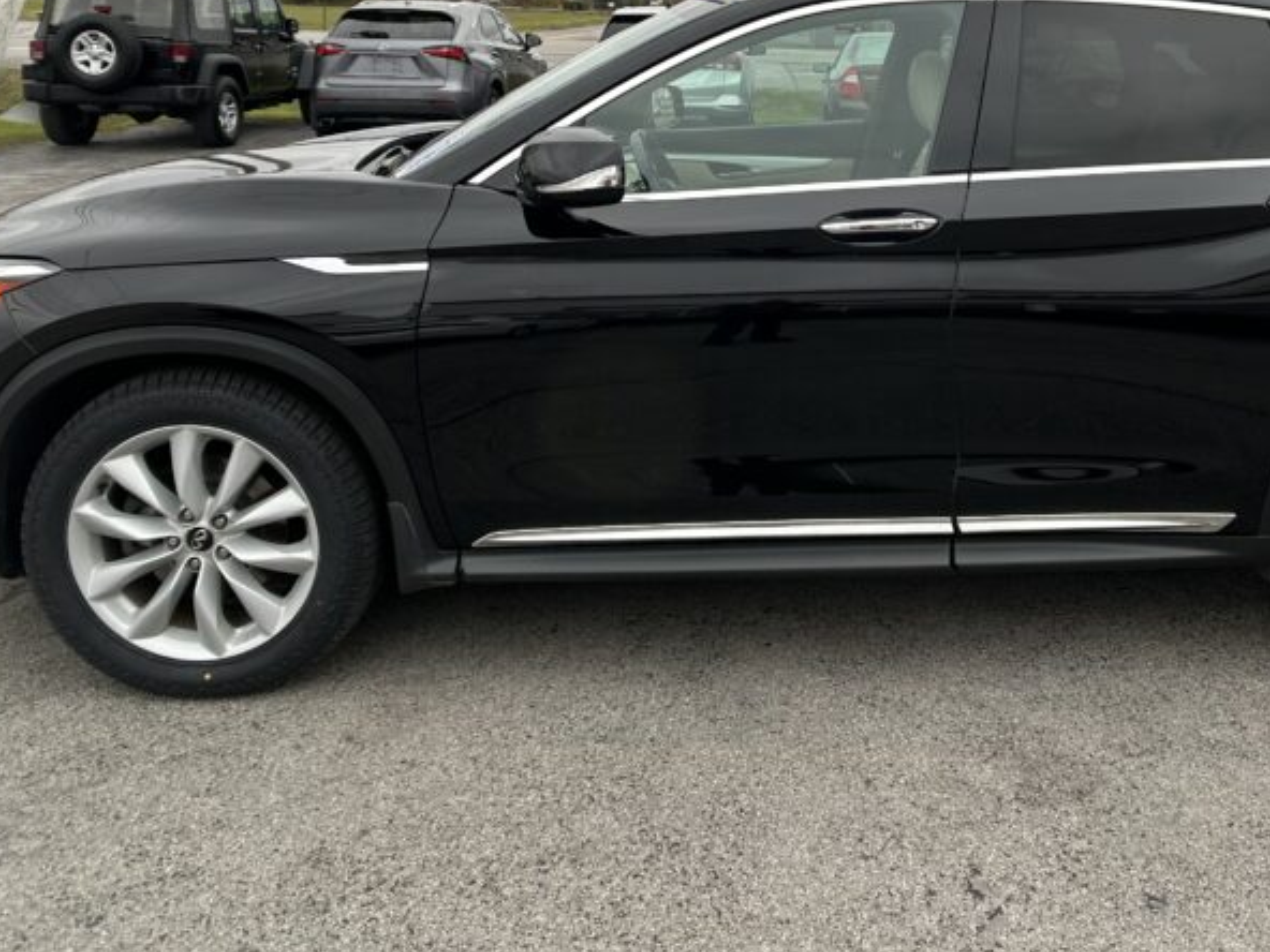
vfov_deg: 31.3
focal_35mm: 45
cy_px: 178
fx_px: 1651
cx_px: 798
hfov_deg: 41.8
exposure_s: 1/121
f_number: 1.5
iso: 32
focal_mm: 5.7
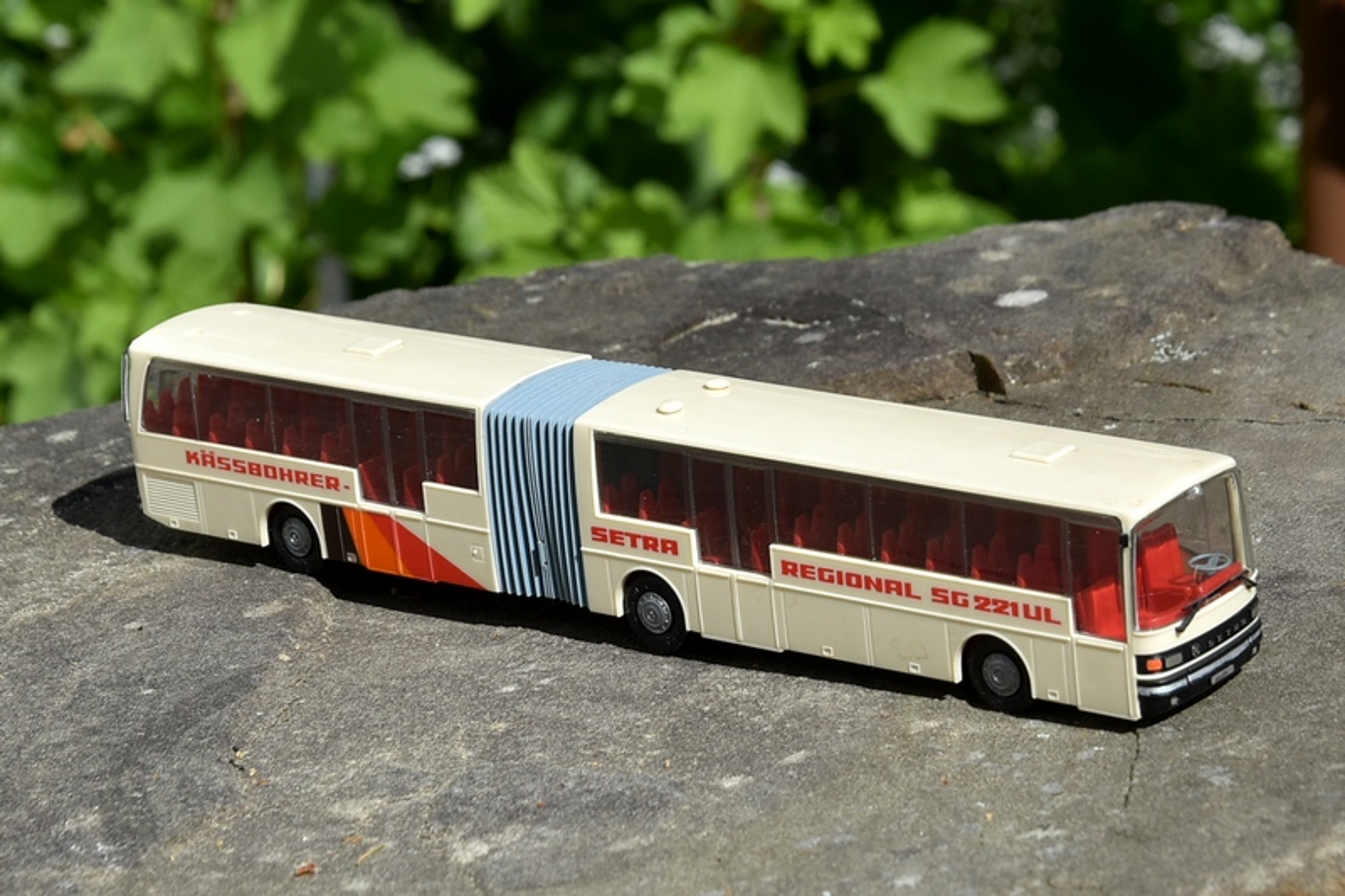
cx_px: 672
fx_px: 2801
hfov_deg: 27.0
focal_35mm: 75
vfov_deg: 18.2
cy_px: 448
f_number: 10
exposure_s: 1/400
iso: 200
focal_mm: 50
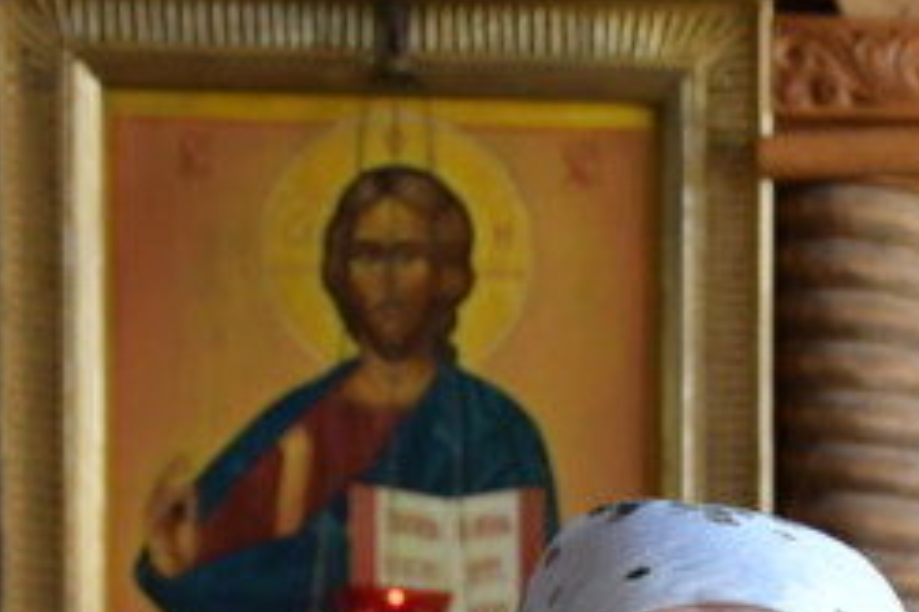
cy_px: 1226
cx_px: 1035
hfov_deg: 9.6
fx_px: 5411
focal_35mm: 212
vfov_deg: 6.3
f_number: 4.2
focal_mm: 34
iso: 1250
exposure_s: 1/125
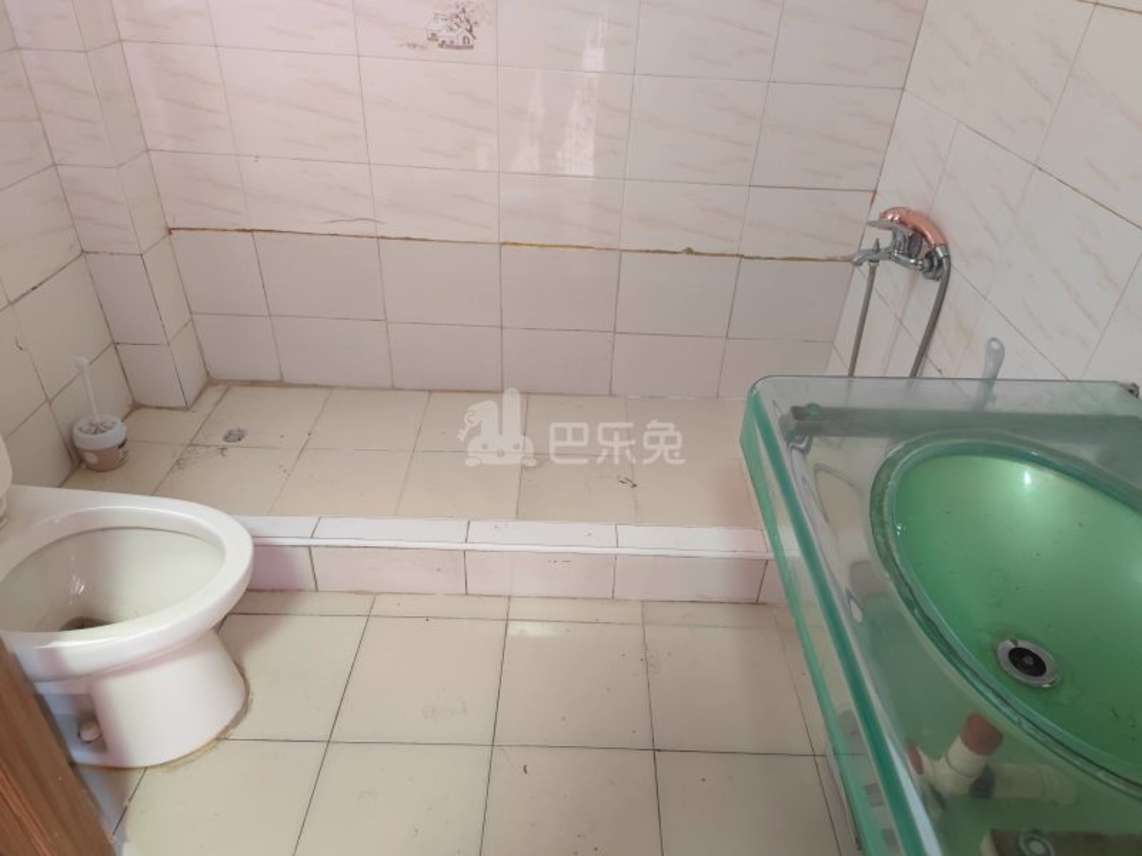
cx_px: 571
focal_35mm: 38
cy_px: 428
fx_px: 1254
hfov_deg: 49.0
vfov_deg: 37.7
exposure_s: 1/50
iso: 1577
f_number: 1.95
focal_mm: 7.59
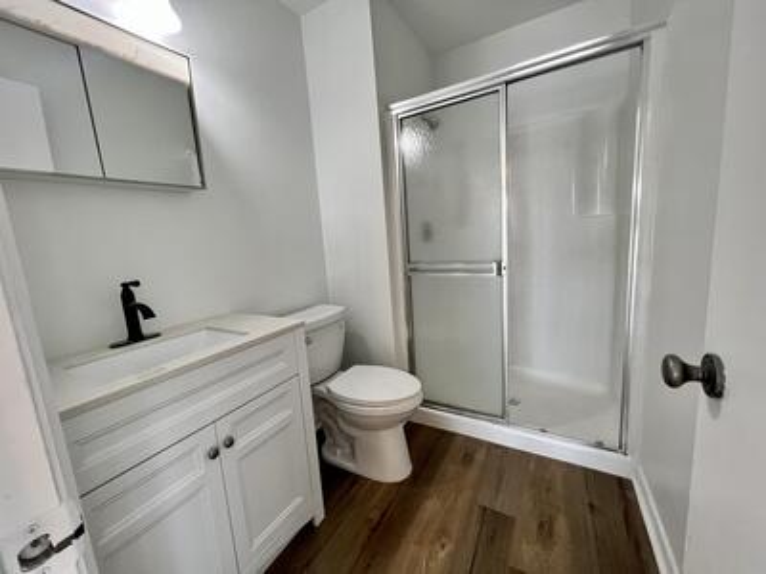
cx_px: 383
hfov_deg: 106.2
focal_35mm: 13
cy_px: 287
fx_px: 288
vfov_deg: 89.9
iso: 160
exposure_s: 1/120
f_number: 1.8
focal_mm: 1.57
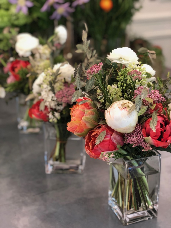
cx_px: 86
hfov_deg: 28.0
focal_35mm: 52
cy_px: 114
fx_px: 343
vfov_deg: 36.8
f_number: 2.4
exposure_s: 1/33
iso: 100
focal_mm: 6
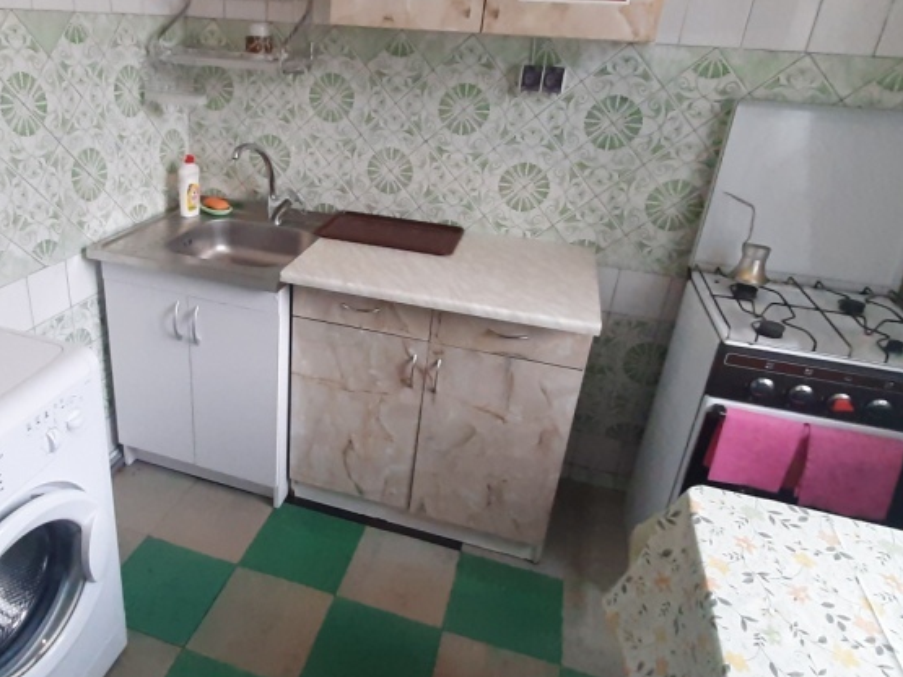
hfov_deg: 69.7
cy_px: 311
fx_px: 626
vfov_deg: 56.7
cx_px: 306
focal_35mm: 24
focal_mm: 1.42
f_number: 2.2
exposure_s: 1/50
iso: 250
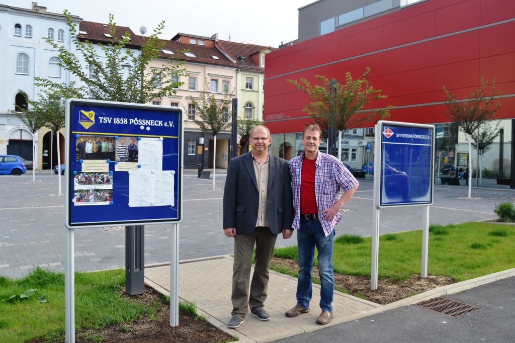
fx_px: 472
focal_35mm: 33
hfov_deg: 57.2
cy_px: 172
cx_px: 258
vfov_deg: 40.0
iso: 100
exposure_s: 1/125
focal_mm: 22
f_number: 5.6
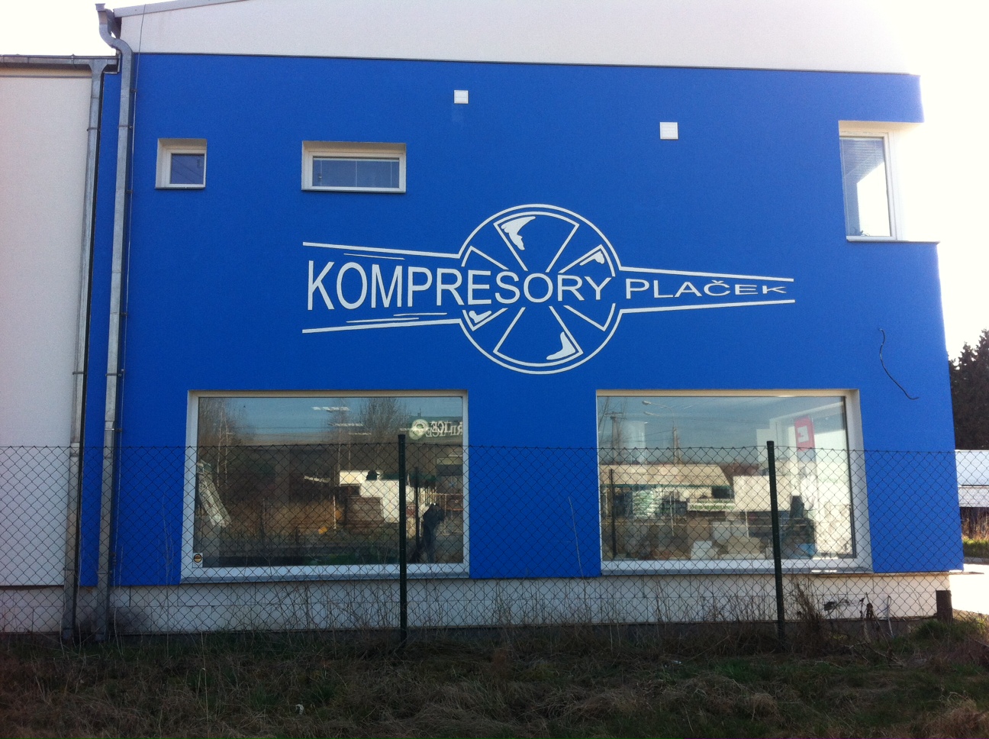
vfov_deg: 40.6
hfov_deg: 52.7
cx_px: 494
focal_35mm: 35
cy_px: 370
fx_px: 998
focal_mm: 3.85
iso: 80
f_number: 2.8
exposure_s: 1/390
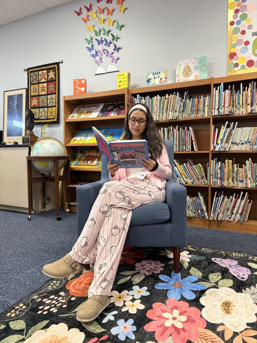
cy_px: 172
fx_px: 238
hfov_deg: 56.8
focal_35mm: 24
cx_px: 128
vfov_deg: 71.6
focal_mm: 6.76
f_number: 1.78
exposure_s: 1/60
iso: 250
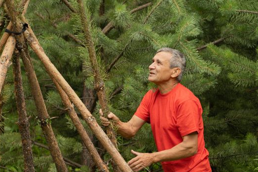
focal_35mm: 172
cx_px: 8
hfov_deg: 11.8
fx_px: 1233
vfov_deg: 8.0
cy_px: 158
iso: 125
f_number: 2.8
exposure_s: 1/400
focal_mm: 75
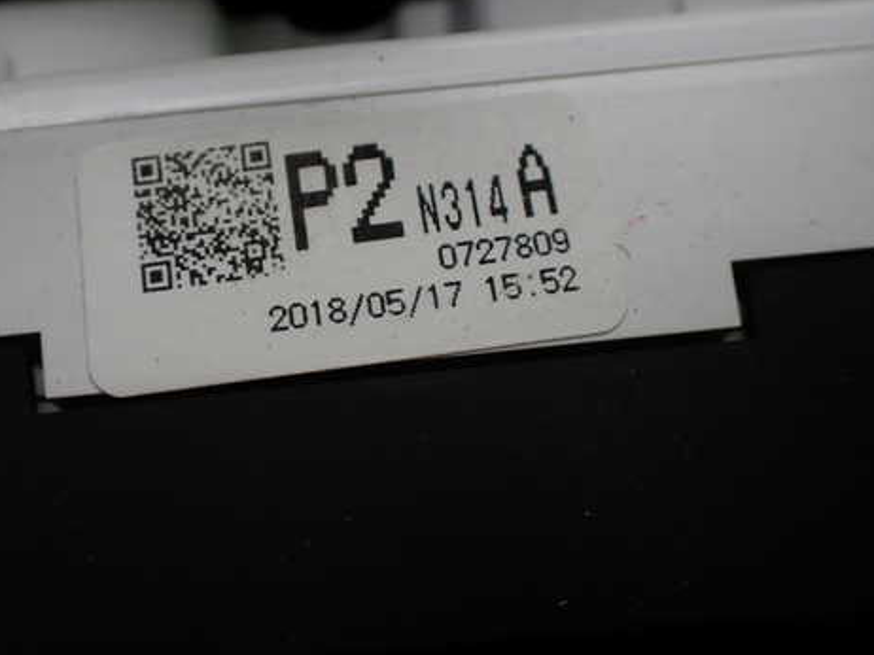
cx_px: 348
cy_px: 295
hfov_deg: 47.6
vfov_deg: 36.8
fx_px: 984
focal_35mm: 39
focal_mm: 5.4
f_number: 2.3
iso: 100
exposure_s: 1/125
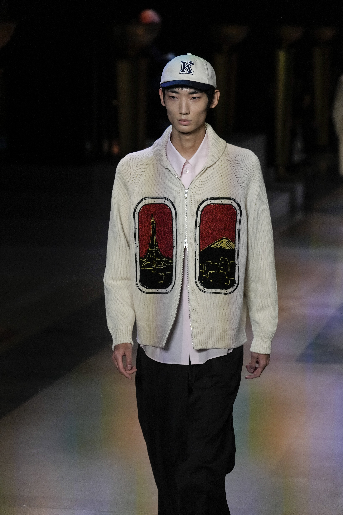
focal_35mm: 136
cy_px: 258
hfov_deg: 10.1
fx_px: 1944
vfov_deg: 15.1
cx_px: 172
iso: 3200
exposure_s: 1/1250
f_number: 5
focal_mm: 136
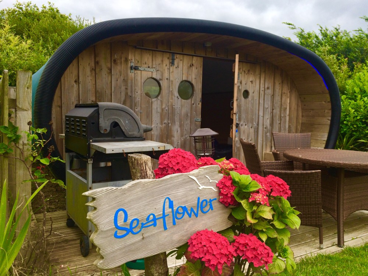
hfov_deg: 61.7
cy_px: 138
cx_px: 184
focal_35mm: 29
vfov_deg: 48.2
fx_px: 308
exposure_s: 1/855
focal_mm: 4.15
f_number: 2.2
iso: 32
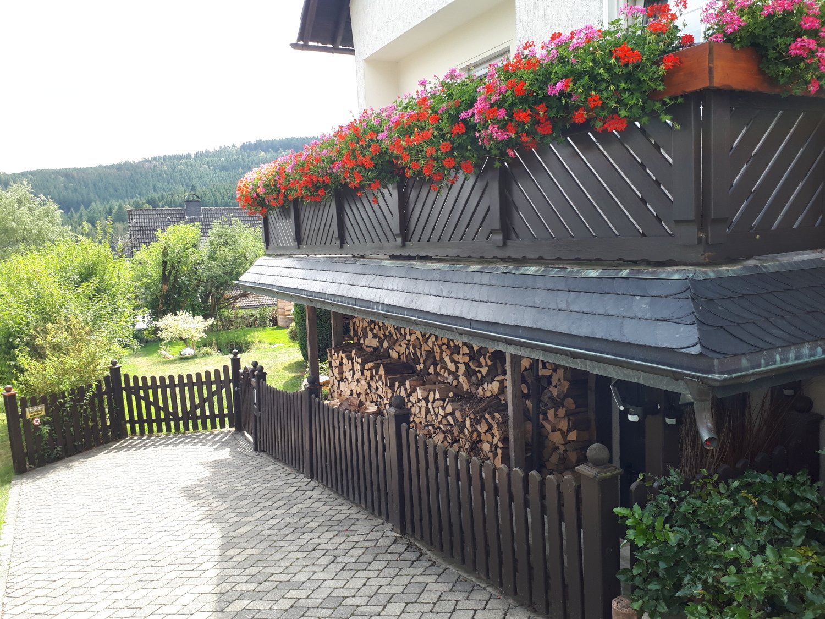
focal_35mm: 27
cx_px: 412
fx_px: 643
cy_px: 310
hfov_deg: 65.3
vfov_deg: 51.4
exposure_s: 1/259
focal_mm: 3.6
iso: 40
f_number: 1.9
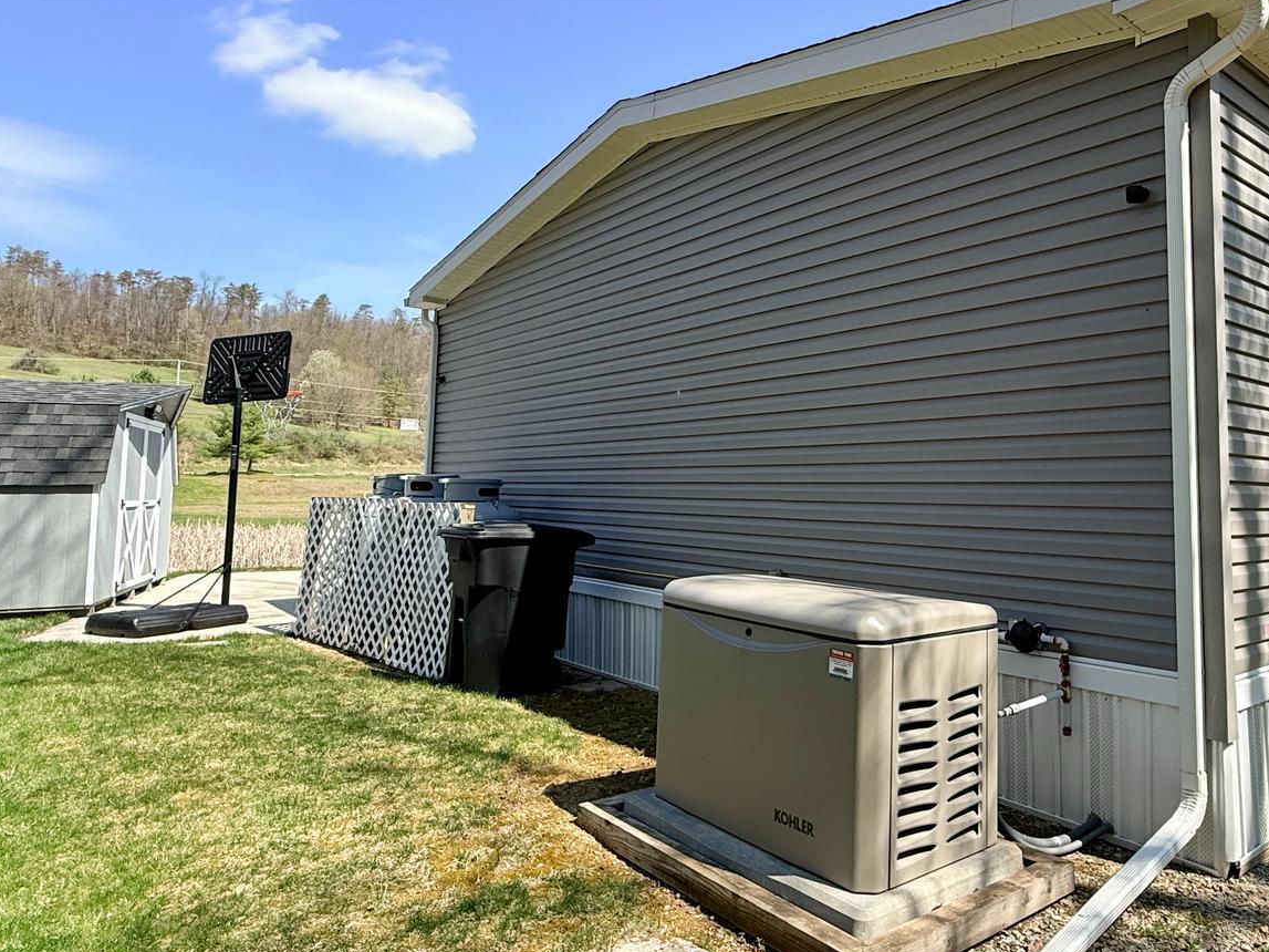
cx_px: 843
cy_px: 400
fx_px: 916
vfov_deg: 54.6
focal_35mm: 25
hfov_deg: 67.5
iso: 50
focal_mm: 2.22
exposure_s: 1/820
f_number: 2.2
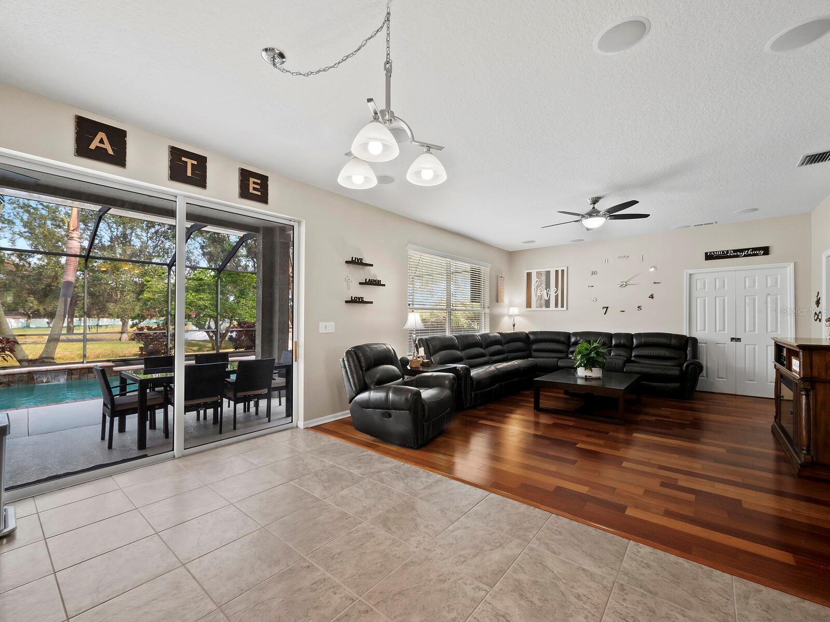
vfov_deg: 85.7
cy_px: 311
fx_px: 336
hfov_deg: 102.1
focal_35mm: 14
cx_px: 415
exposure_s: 1/4
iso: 400
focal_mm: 7
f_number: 11
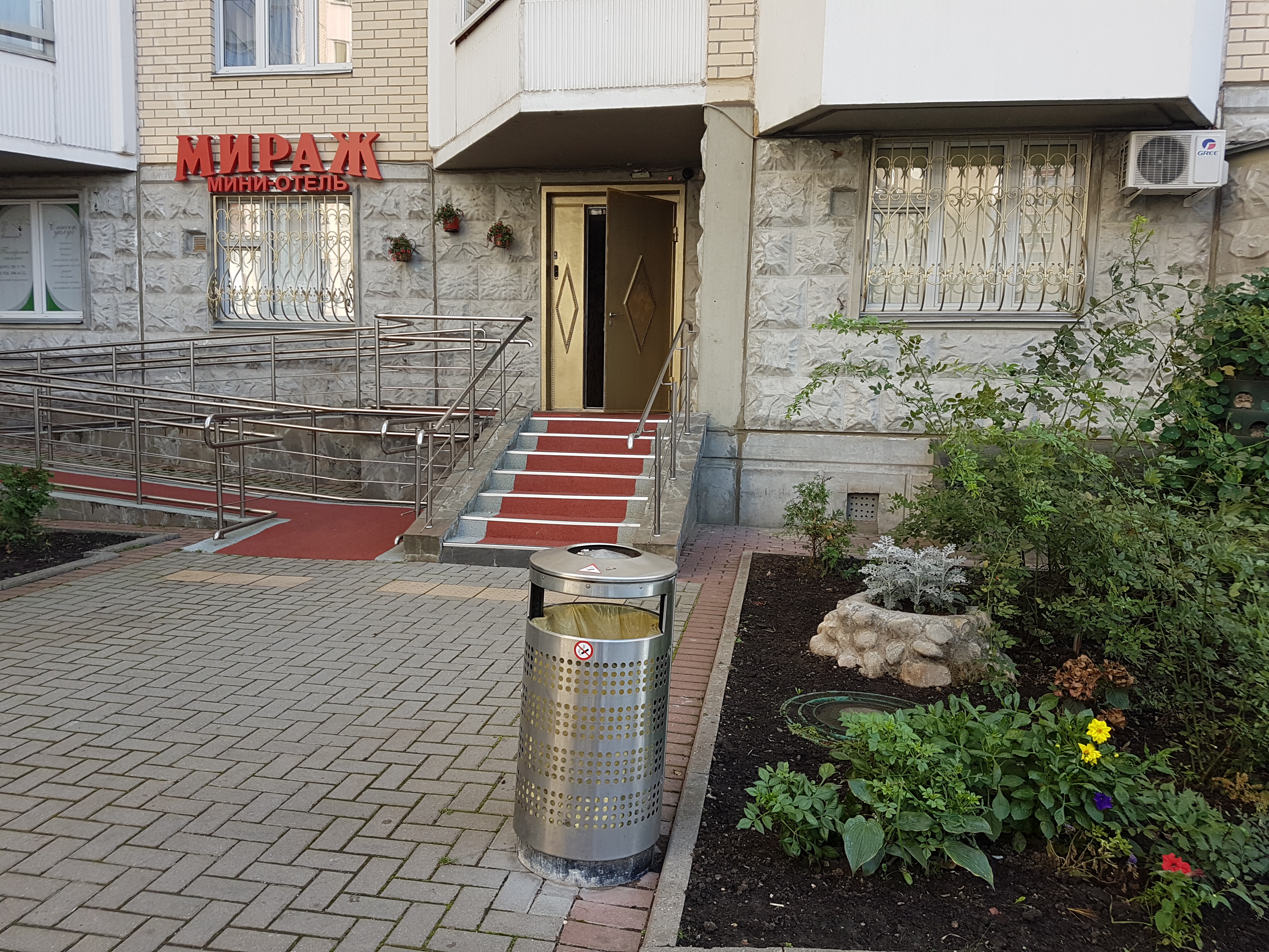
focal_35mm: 26
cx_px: 634
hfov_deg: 67.3
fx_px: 953
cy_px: 476
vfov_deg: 53.1
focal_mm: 4.2
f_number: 1.7
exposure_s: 1/268
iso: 40
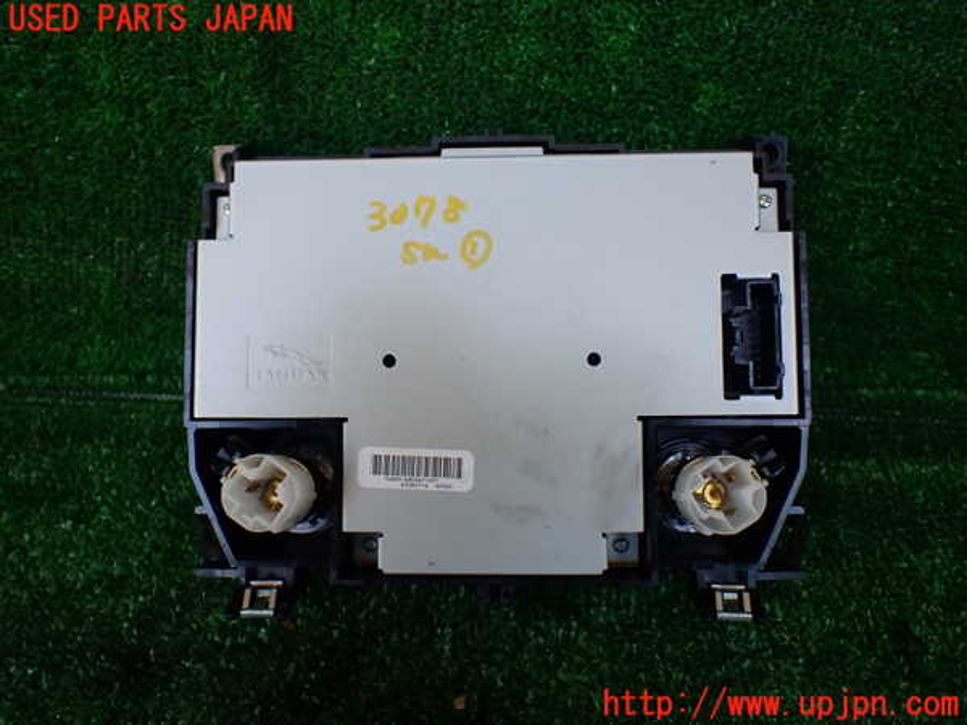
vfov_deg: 46.8
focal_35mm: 30
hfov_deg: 60.0
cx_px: 484
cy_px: 362
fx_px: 838
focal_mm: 5.4
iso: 125
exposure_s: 1/125
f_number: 2.3
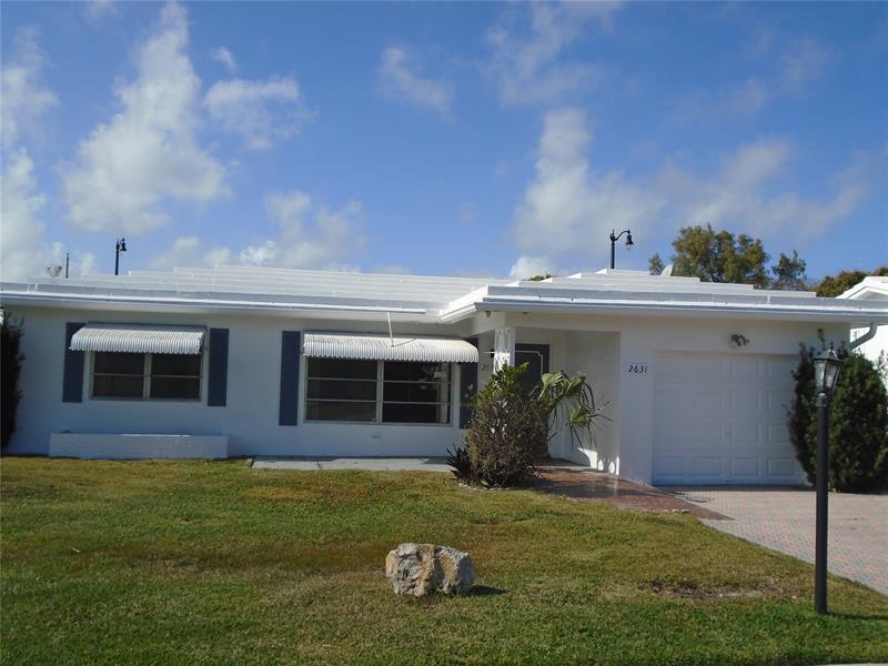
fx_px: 924
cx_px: 444
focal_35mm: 36
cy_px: 333
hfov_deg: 51.4
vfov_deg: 39.7
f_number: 9.5
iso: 100
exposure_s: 1/250
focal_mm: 6.4
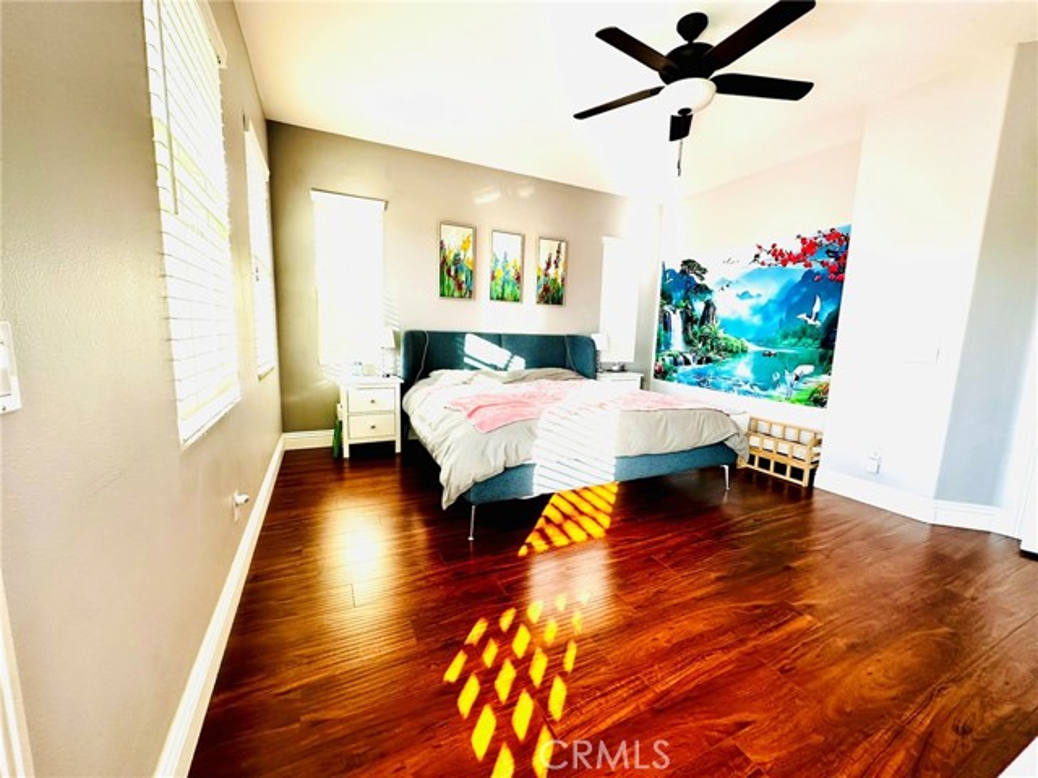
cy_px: 389
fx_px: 420
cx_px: 519
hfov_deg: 102.1
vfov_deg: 85.7
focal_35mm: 14
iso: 250
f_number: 2.2
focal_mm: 2.22
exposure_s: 1/99
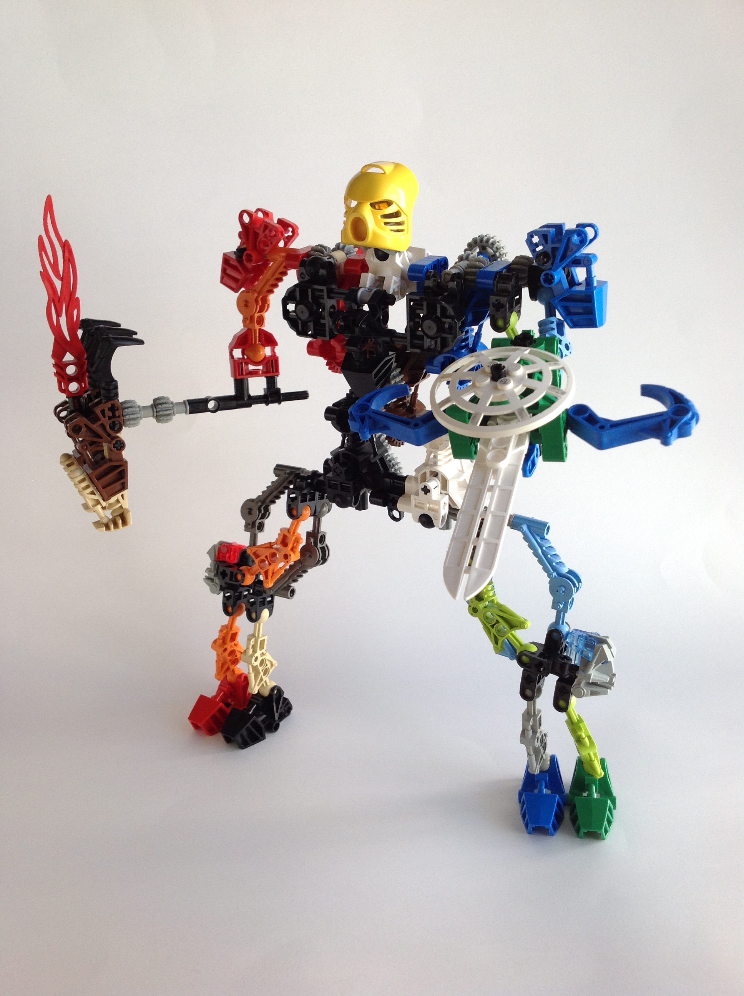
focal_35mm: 35
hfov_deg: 40.6
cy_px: 498
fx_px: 1006
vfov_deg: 52.7
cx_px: 372
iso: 64
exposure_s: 1/120
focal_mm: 4.28
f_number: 2.4
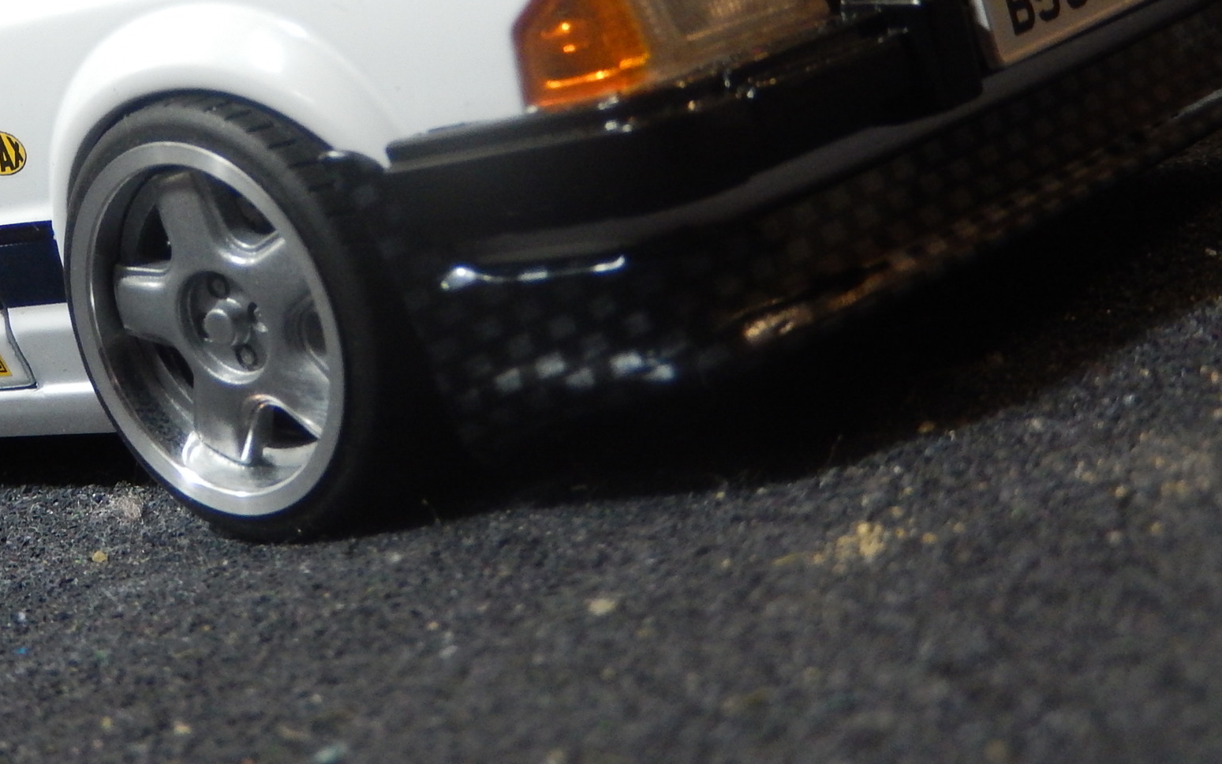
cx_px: 256
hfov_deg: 26.3
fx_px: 2564
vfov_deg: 16.8
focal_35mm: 77
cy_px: 157
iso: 400
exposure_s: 1/25
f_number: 4.3
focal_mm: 8.1
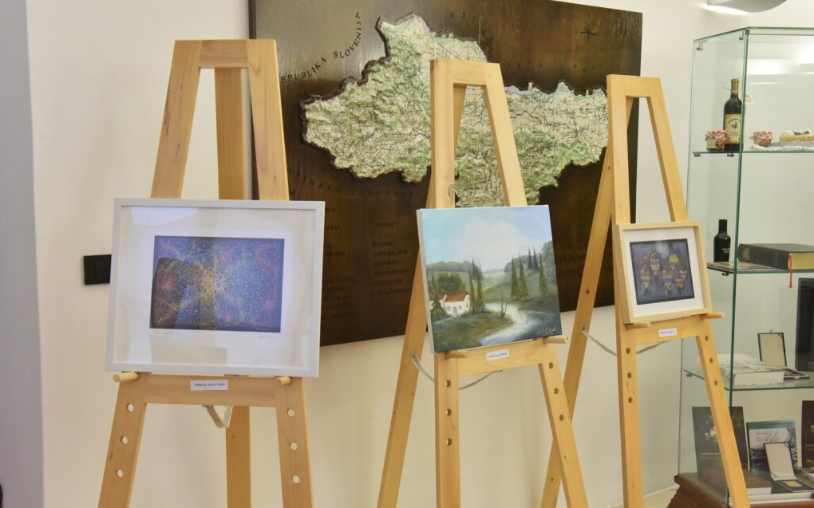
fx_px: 954
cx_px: 407
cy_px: 253
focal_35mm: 43
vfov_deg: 29.8
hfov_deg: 46.2
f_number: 8
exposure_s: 1/50
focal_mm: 42
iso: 6400
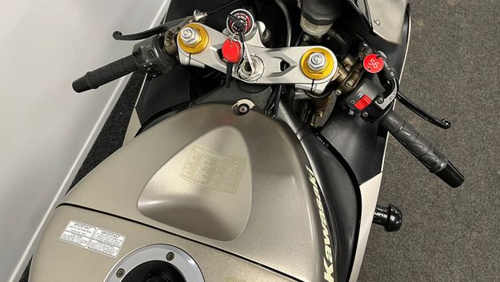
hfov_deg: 66.0
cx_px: 245
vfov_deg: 39.7
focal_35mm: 29
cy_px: 91
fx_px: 385
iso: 125
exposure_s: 1/50
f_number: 1.6
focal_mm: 5.1
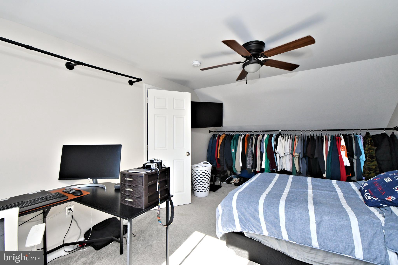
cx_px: 199
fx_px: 166
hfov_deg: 100.4
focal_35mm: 15
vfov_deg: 77.3
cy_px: 132
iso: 1250
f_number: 7.1
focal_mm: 10
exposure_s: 1/250
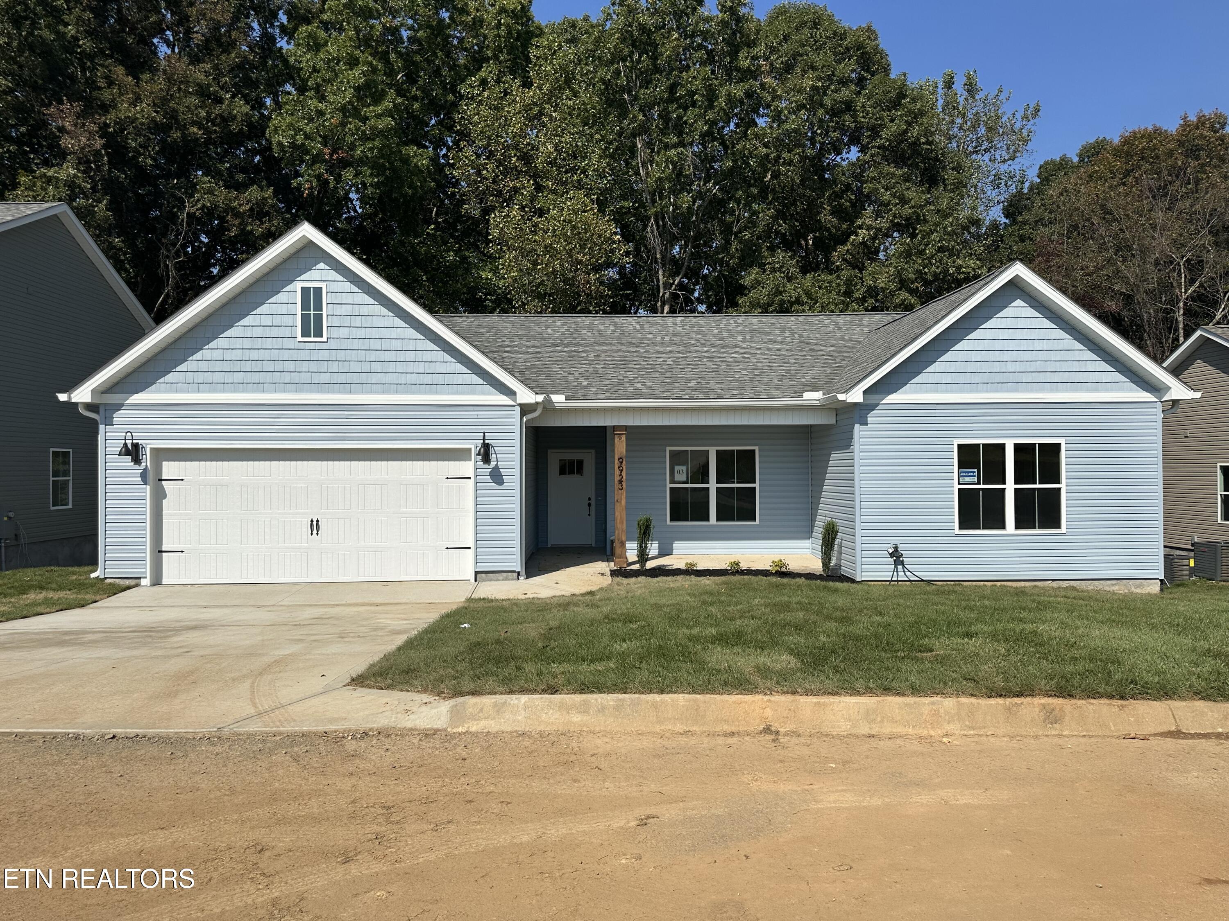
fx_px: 852
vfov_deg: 56.8
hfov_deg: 71.6
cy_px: 460
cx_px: 614
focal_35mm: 24
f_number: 1.78
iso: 80
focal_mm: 6.86
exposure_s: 1/8929
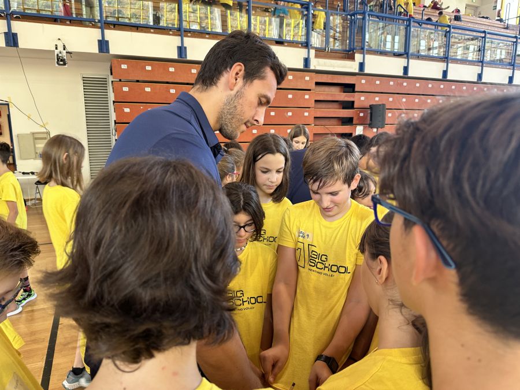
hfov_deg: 71.6
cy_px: 195
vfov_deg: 56.8
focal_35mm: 24
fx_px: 361
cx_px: 260
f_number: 1.78
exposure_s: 1/100
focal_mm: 6.86
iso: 160
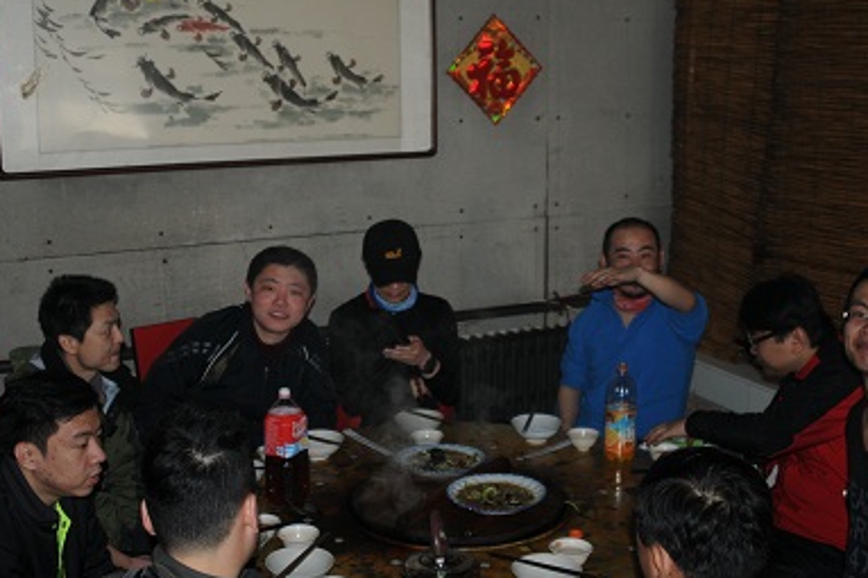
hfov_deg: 41.9
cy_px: 257
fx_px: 1133
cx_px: 389
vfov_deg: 28.6
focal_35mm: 47
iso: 250
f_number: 3.5
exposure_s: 1/60
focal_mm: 28
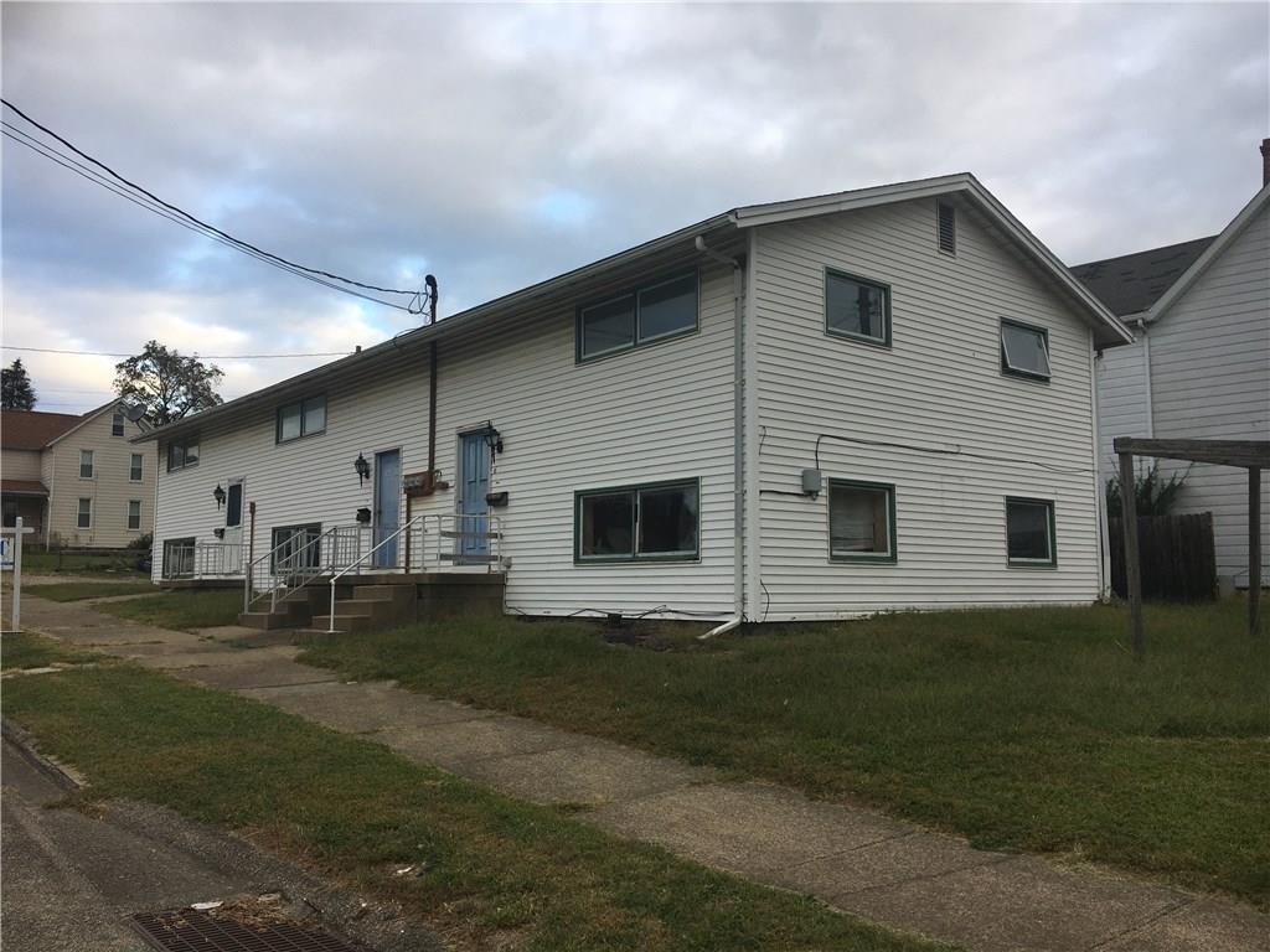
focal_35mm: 29
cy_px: 476
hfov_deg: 61.7
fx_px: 1064
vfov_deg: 48.2
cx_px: 635
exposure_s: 1/349
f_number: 2.2
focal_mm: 4.15
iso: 25
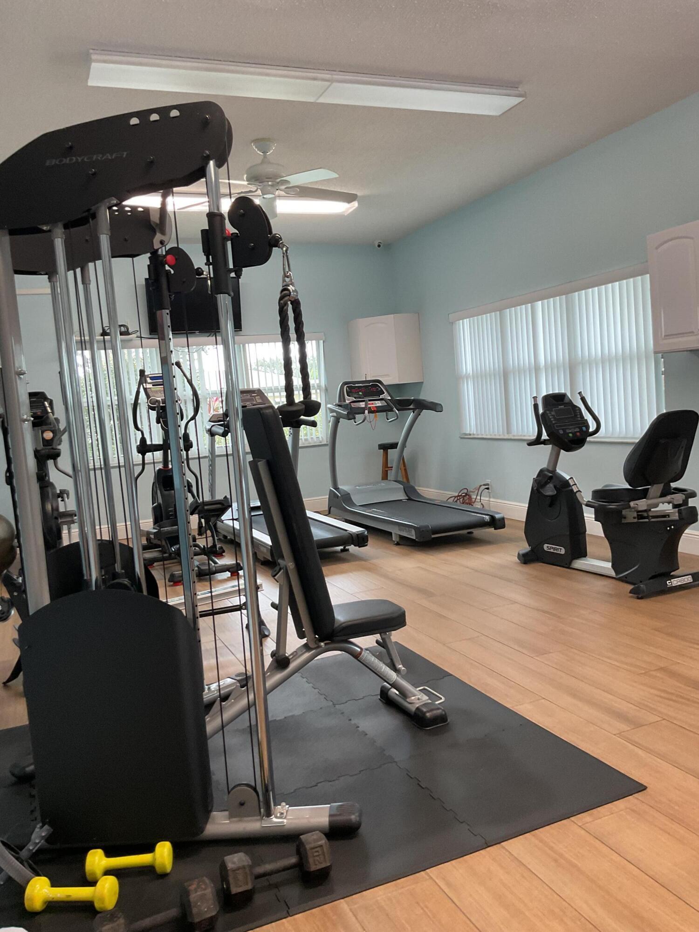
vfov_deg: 61.7
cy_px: 466
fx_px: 781
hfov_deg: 48.2
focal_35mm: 29
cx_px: 350
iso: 80
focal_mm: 3
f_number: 1.8
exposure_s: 1/60
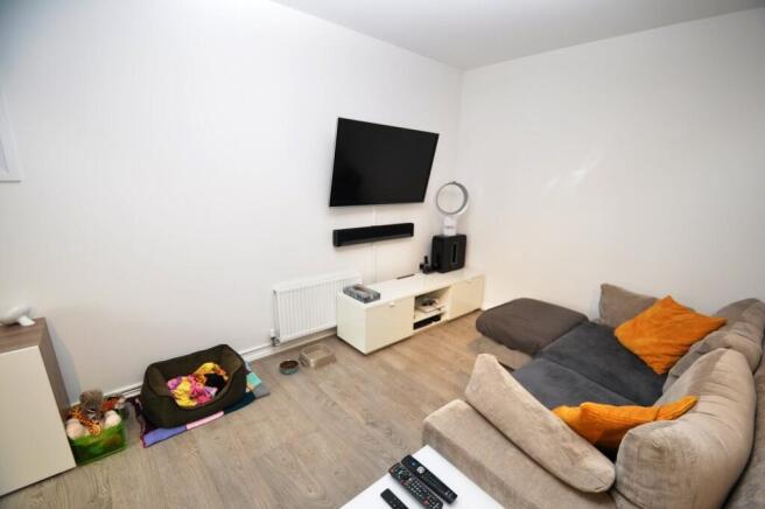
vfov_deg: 77.2
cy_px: 254
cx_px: 382
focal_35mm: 15
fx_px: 318
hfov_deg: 100.4
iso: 640
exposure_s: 1/60
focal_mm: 10
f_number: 4
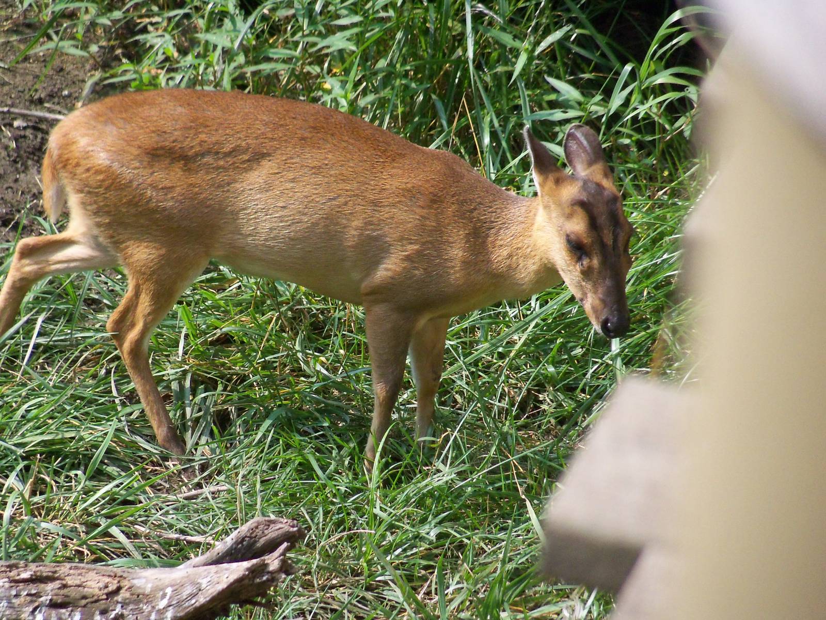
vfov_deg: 4.2
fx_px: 8352
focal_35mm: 350
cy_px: 310
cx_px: 413
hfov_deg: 5.7
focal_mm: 62
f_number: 4.8
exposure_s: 1/1250
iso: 400
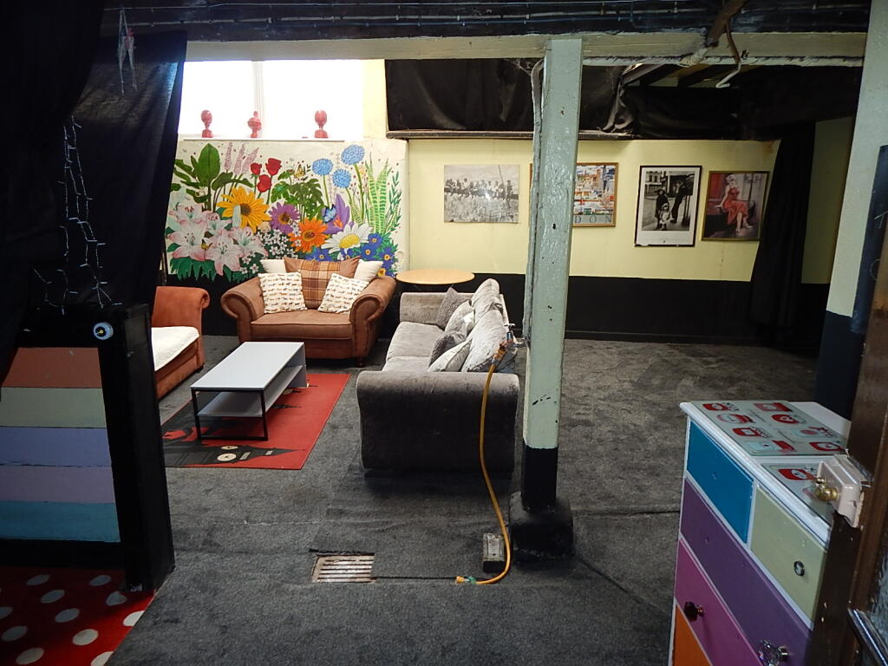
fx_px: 564
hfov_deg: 76.4
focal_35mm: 22
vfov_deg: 61.1
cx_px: 444
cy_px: 333
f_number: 3
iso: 125
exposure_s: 1/30
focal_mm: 4
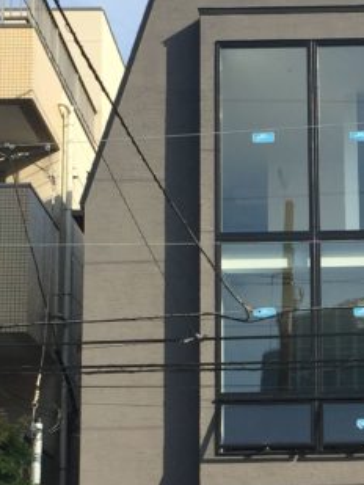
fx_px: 1345
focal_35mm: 96
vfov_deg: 20.2
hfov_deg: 15.2
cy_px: 399
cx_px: 348
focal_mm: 4.15
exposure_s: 1/1799
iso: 32
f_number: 2.2
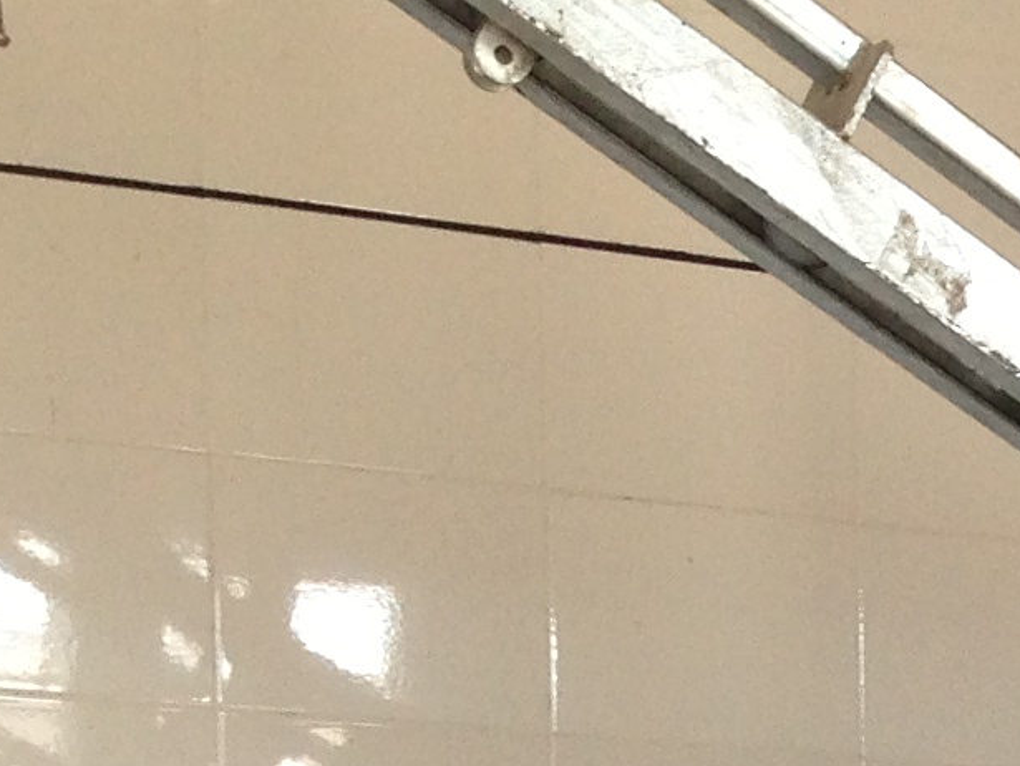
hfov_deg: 10.3
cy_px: 1711
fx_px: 5160
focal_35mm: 175
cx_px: 2100
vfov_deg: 8.0
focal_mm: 4.13
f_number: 2.4
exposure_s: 1/60
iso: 64
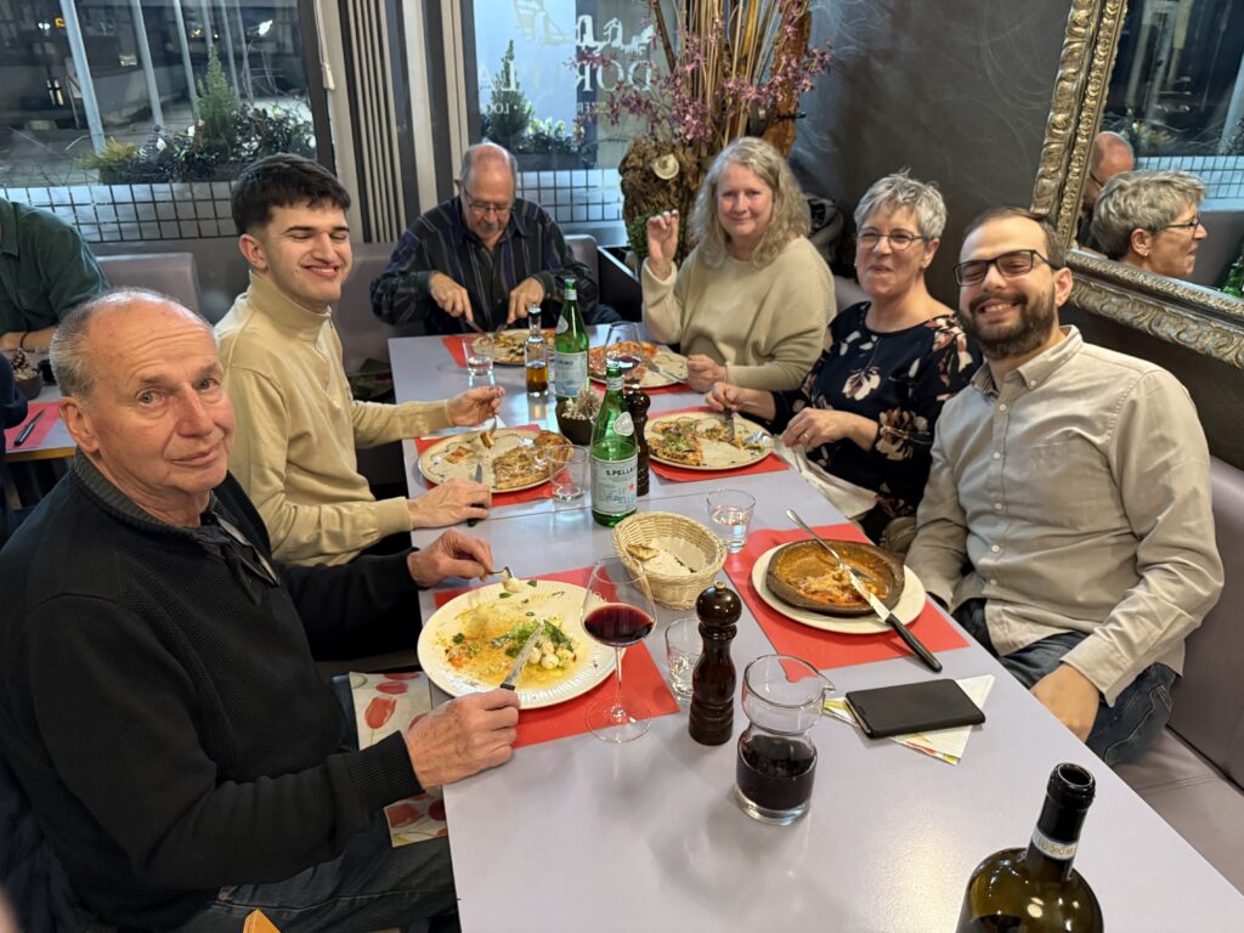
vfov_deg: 56.8
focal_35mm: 24
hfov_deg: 71.6
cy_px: 466
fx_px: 862
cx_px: 622
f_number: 1.78
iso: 800
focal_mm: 6.76
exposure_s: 1/60
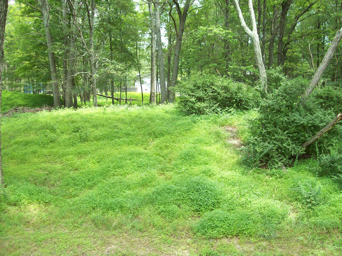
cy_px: 128
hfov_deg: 51.4
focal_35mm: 36
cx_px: 171
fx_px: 356
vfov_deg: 39.7
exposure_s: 1/81.2
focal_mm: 6
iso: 80
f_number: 2.7
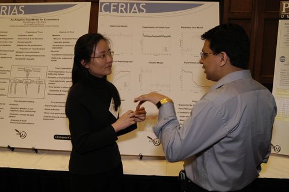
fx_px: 313
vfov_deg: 34.1
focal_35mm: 39
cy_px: 96
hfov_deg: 49.6
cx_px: 144
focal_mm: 26
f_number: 6.3
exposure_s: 1/50
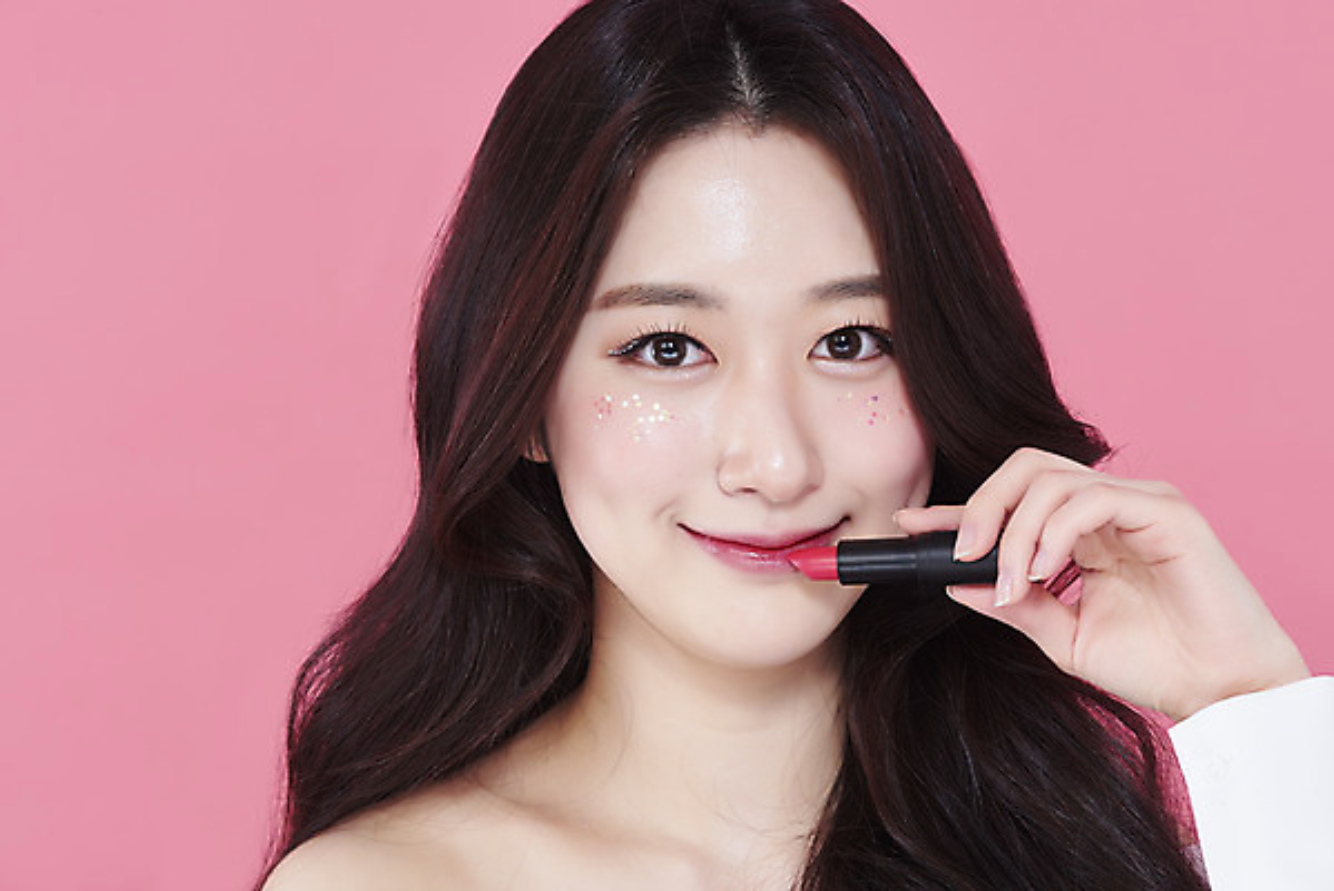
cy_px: 446
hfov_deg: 19.4
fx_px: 3893
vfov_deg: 13.1
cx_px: 667
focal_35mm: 105
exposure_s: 1/125
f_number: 11
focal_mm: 105
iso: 64
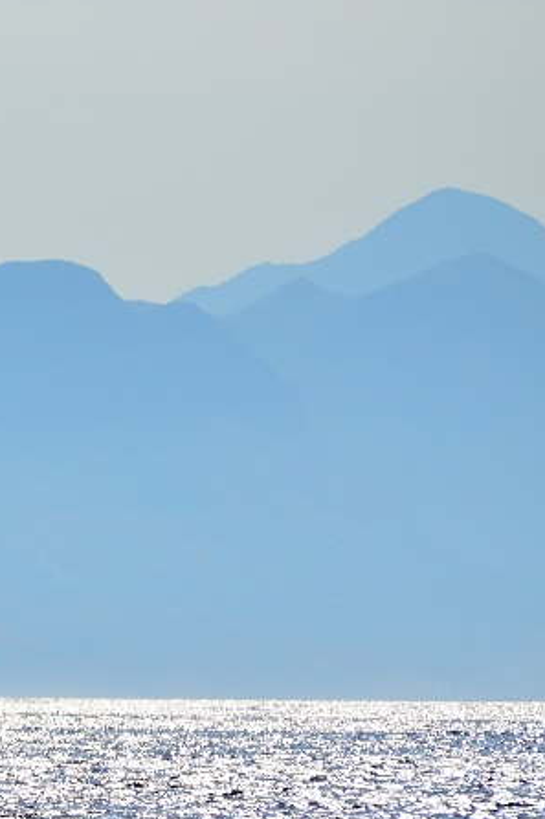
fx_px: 14864
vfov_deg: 3.2
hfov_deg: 2.1
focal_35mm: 654
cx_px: -325
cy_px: 569
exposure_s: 1/8000
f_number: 5.6
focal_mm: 195
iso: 560
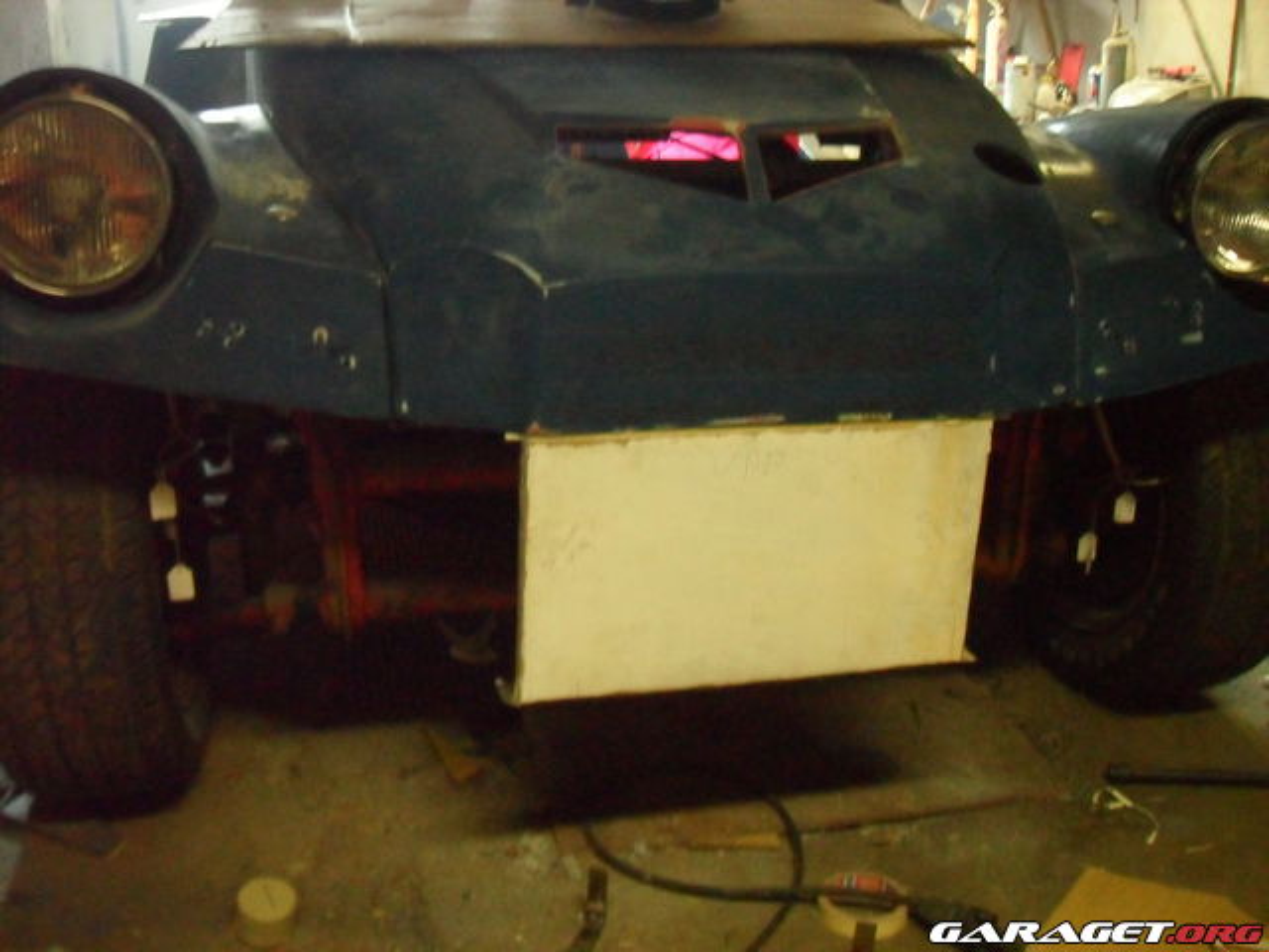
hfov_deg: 52.6
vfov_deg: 40.7
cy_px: 476
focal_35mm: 35
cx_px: 634
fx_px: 1283
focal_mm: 6.2
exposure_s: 1/30
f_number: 2.8
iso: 800
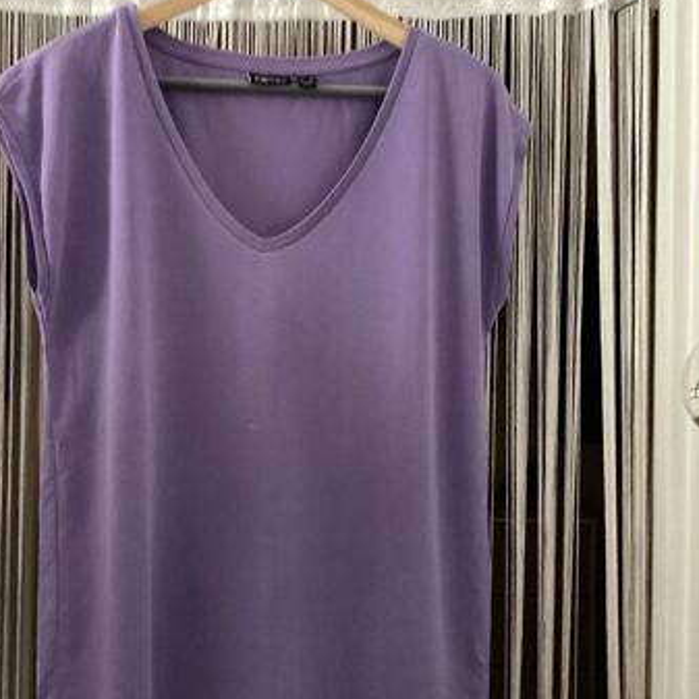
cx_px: 253
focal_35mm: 39
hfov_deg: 42.4
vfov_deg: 42.8
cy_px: 342
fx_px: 891
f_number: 2.4
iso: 640
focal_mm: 3.3
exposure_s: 1/20
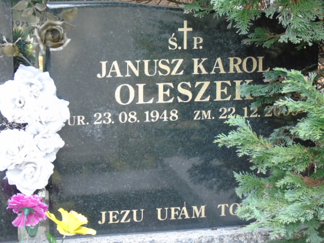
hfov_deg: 18.2
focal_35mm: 108
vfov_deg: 13.7
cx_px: 162
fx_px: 1011
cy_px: 122
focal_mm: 19
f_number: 4.4
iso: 640
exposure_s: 1/60
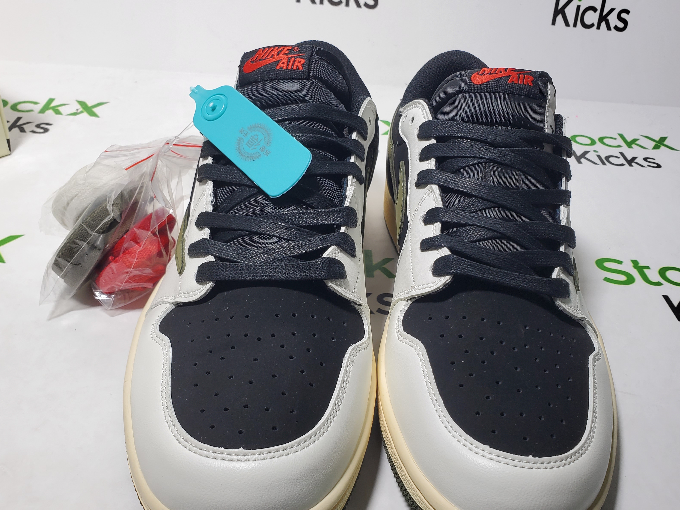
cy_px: 299
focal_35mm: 33
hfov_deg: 55.1
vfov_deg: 42.8
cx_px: 391
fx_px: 648
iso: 50
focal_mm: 4.3
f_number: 2.4
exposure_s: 1/164
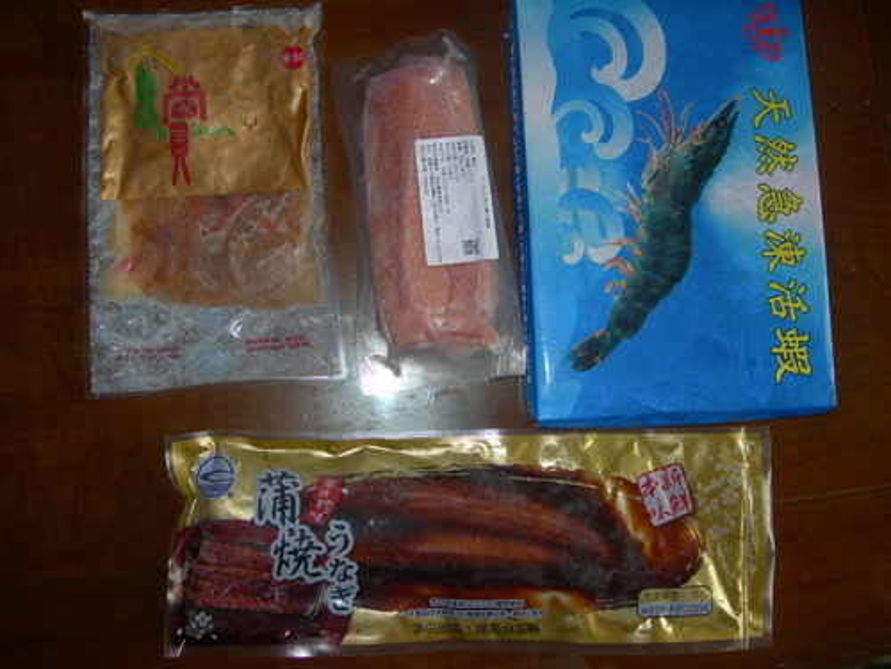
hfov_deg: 49.0
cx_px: 446
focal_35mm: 38
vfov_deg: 37.7
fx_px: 978
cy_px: 334
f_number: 2.8
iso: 50
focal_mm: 7.8
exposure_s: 1/60.1
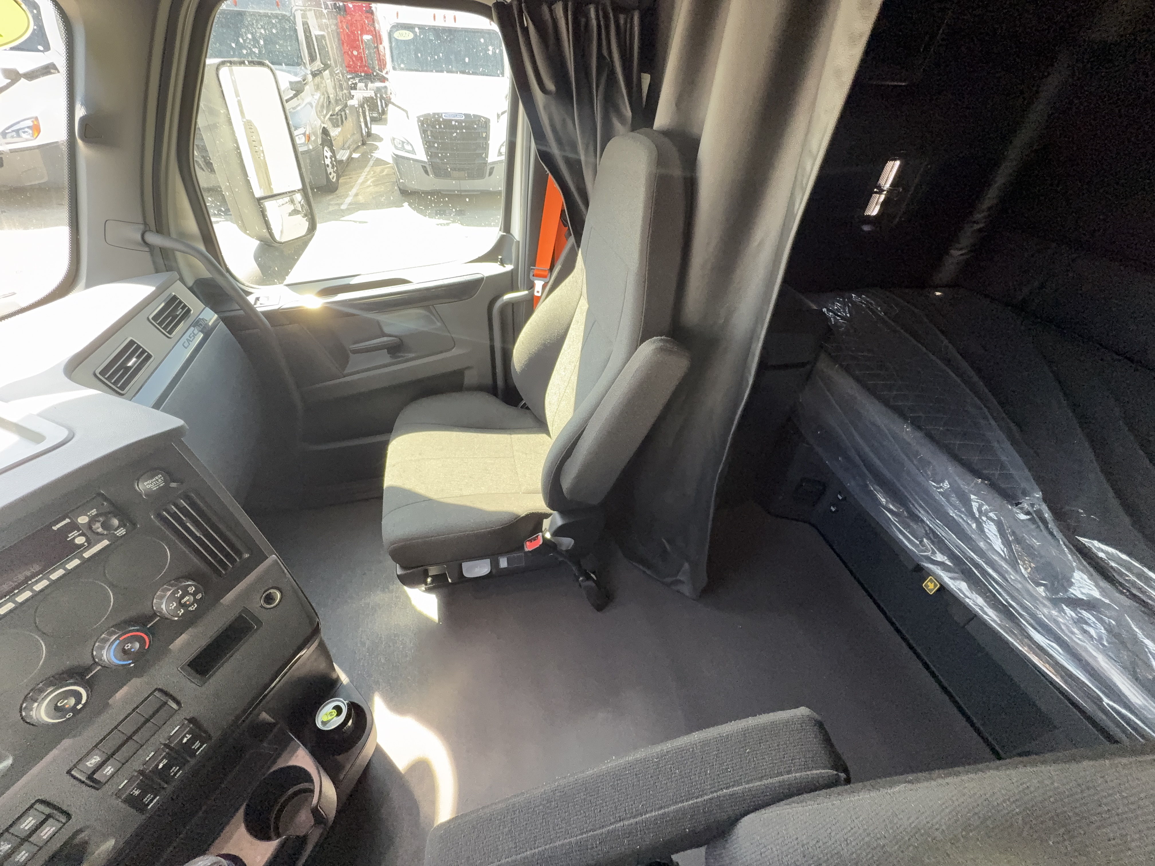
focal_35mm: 14
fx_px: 467
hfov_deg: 102.1
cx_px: 578
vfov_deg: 85.7
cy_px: 433
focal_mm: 2.22
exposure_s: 1/99
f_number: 2.2
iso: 200
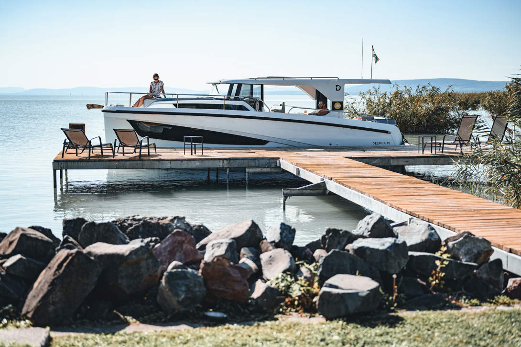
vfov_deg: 27.0
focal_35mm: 50
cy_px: 174
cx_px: 260
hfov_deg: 39.6
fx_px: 723
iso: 100
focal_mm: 50
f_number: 2.2
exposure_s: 1/4000
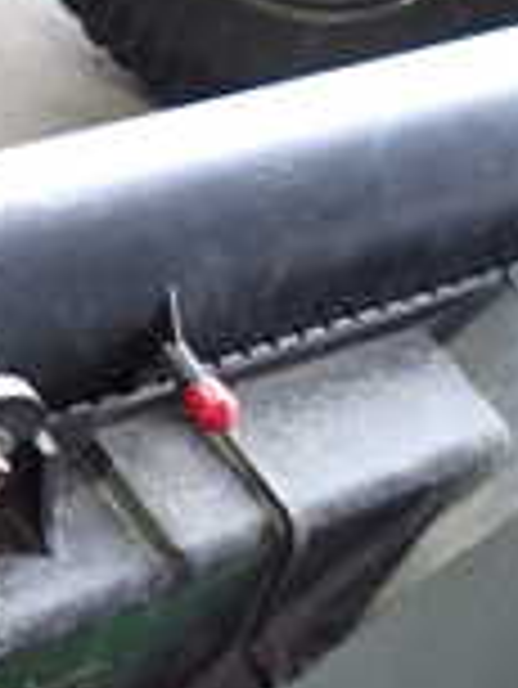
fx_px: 1953
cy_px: 657
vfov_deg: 19.5
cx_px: 167
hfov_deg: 15.1
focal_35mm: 98
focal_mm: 4.5
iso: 200
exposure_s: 1/30
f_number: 2
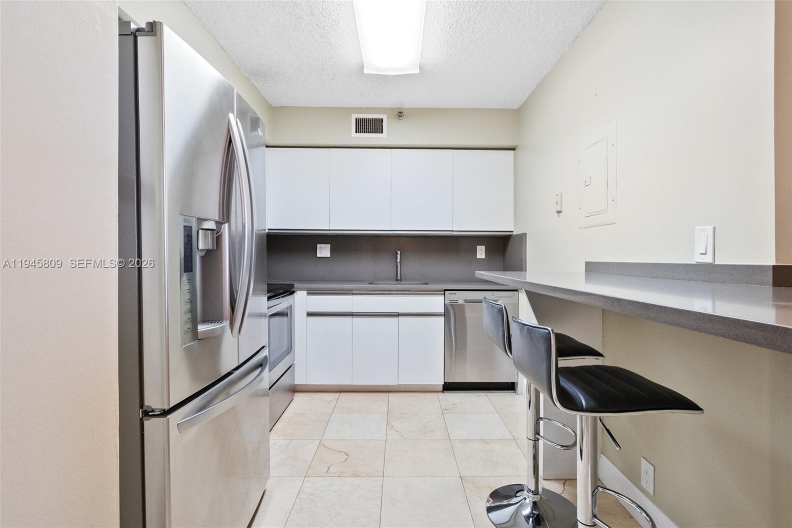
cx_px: 396
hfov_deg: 93.3
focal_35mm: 17
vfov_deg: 70.4
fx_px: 374
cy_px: 264
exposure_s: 1/20
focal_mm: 11.5
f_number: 8
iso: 2800
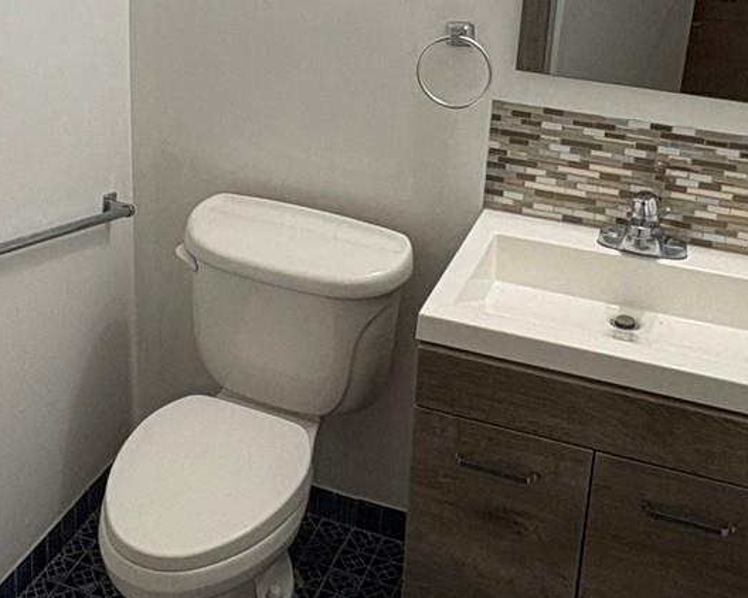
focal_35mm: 53
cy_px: 113
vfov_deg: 28.0
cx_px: 230
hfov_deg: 34.9
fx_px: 1173
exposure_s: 1/120
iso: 160
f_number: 2.2
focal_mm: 2.22
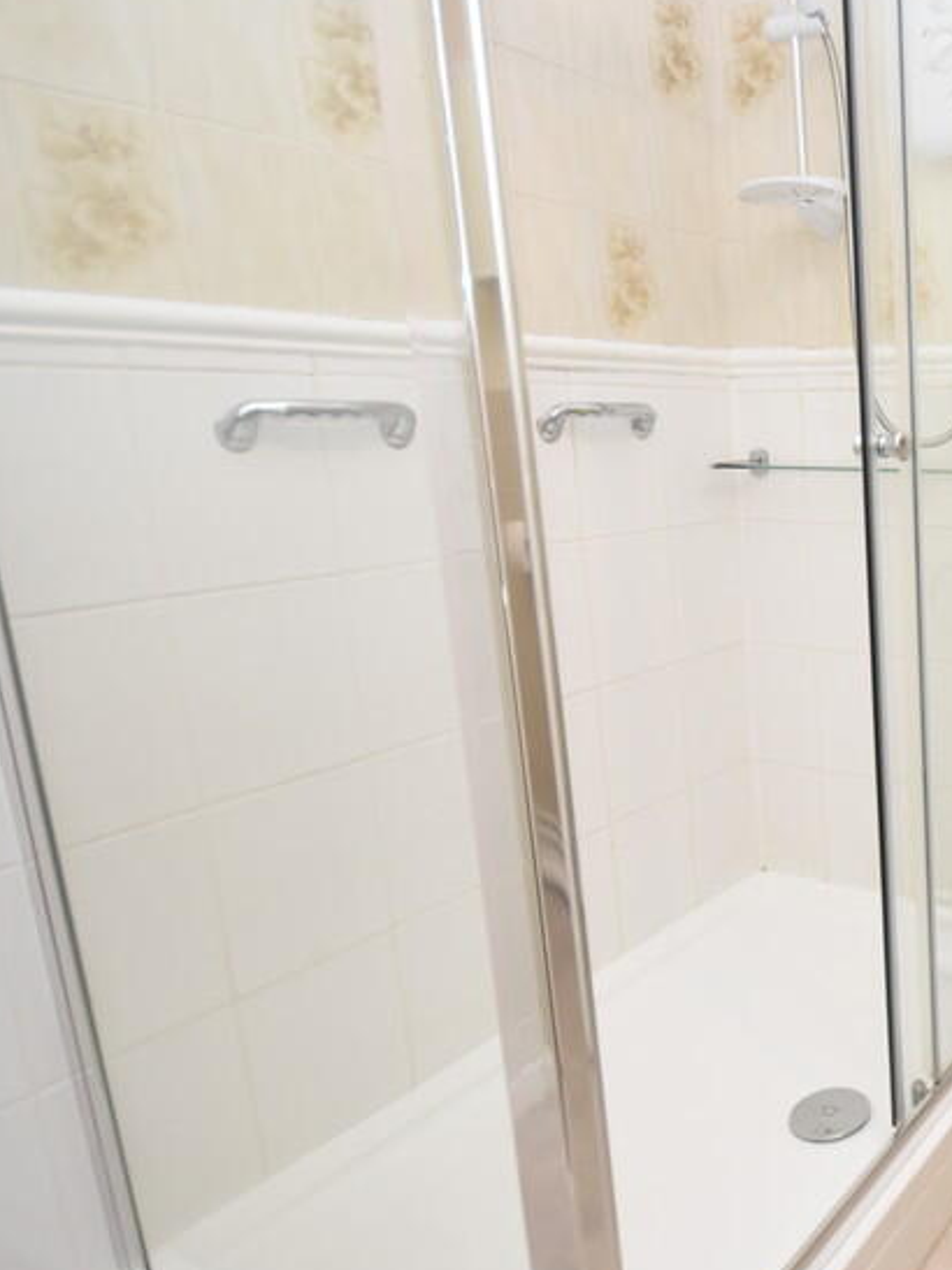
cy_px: 630
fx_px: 990
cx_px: 1056
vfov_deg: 65.3
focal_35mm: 27
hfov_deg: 40.8
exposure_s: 1/125
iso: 1100
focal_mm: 10
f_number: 4
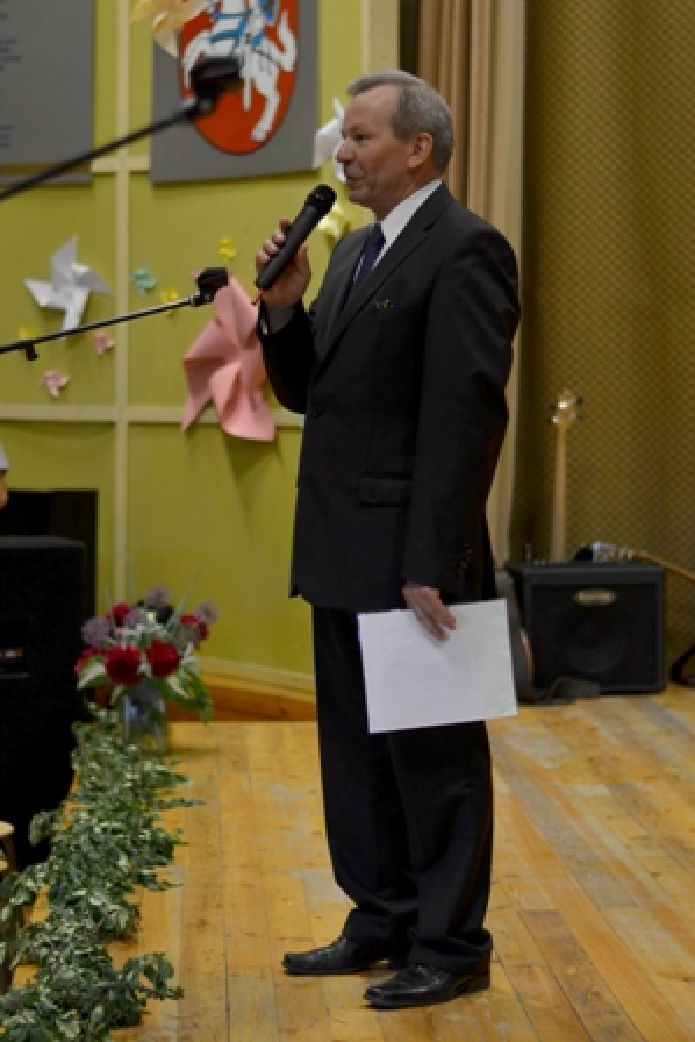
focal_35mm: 75
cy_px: 521
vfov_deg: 27.0
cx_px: 348
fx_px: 2170
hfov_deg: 18.2
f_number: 1.8
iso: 200
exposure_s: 1/80
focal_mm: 50
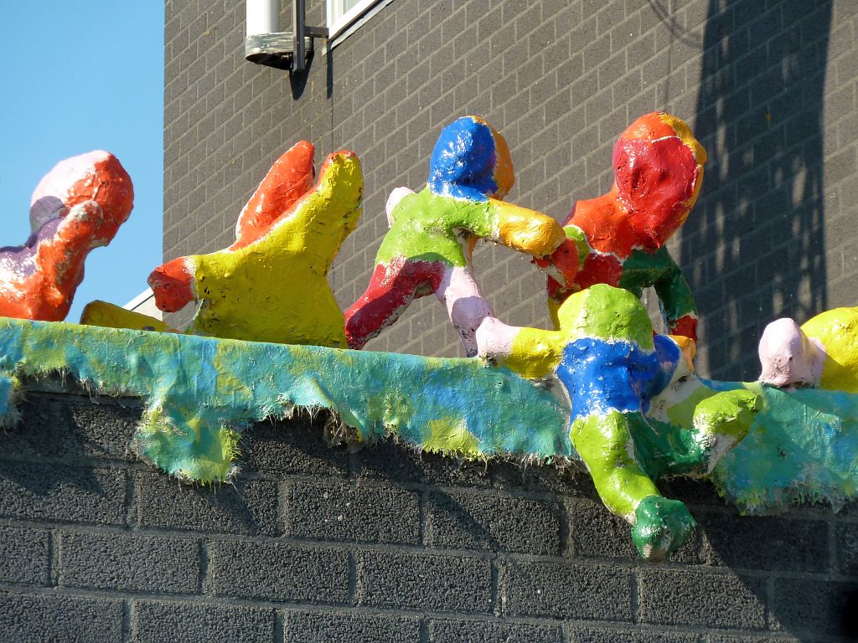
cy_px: 322
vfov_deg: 8.8
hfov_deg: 11.7
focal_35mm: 169
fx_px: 4189
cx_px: 429
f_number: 4.5
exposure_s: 1/250
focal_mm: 27.8
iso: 80
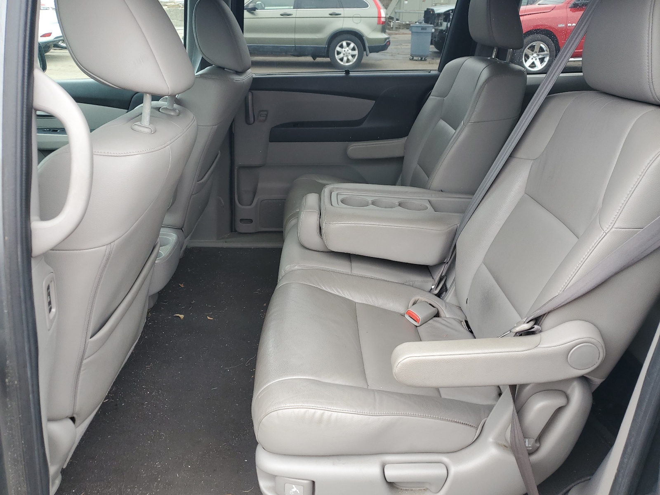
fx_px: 496
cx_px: 330
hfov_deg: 67.3
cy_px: 248
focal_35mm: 26
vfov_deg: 53.1
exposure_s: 1/217
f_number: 1.5
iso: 50
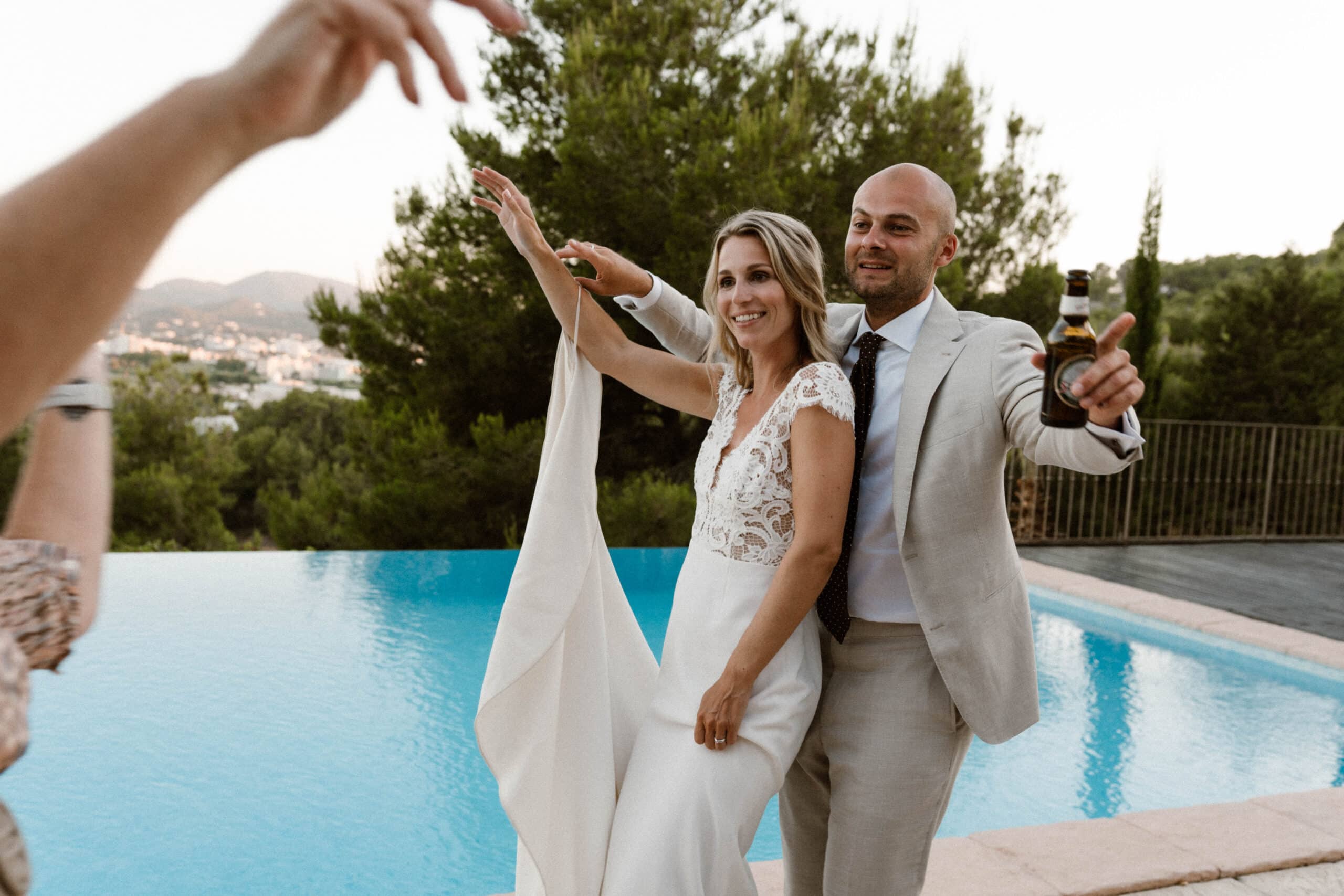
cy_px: 448
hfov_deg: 54.4
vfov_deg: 37.9
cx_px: 672
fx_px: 1307
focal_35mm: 35
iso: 500
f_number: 4
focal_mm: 35
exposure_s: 1/160
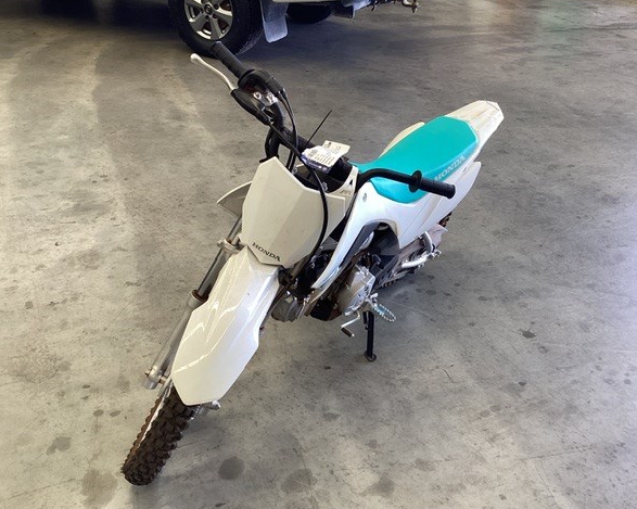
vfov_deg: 44.5
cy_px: 252
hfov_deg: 54.2
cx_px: 327
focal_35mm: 33
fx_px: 622
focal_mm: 3.3
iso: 80
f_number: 2.4
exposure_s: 1/120
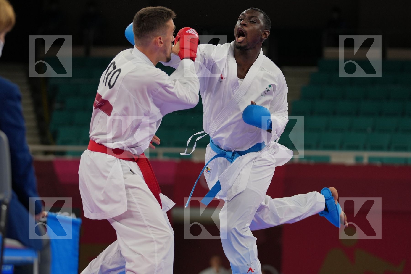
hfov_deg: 11.1
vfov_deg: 7.4
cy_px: 137
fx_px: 2123
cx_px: 206
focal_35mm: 186
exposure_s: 1/1000
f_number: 2.8
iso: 500
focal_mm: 124
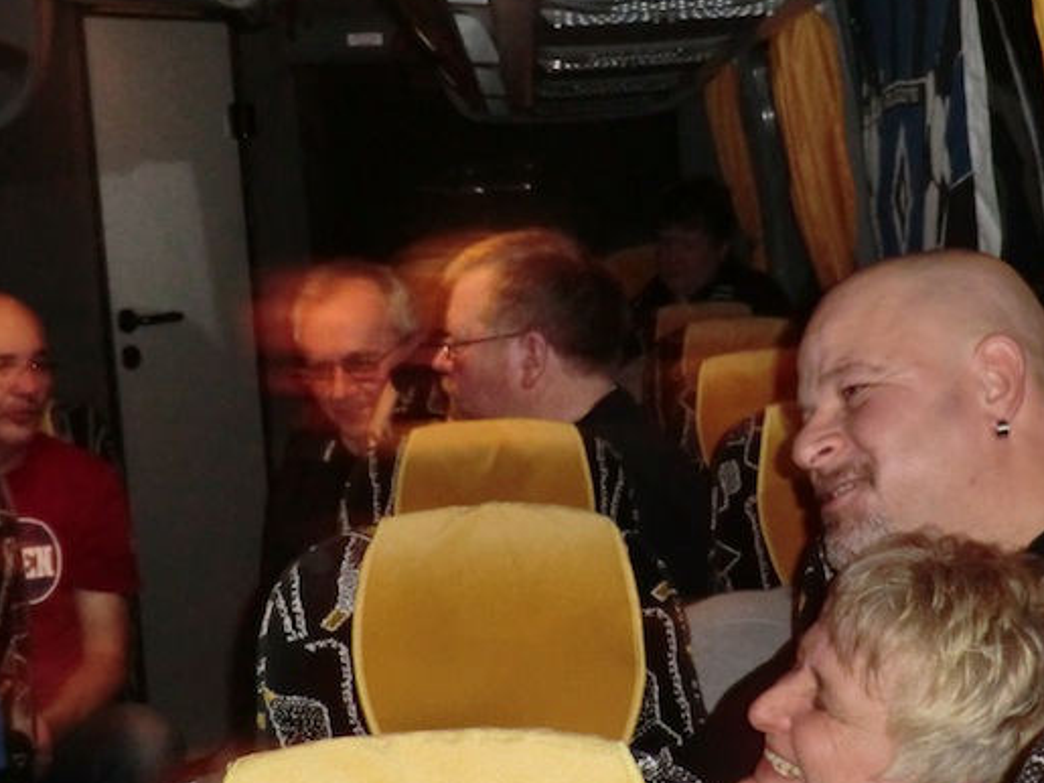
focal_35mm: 73
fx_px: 2201
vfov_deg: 20.1
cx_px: 756
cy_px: 465
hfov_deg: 26.4
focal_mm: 8.4
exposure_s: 1/15
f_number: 4
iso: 400
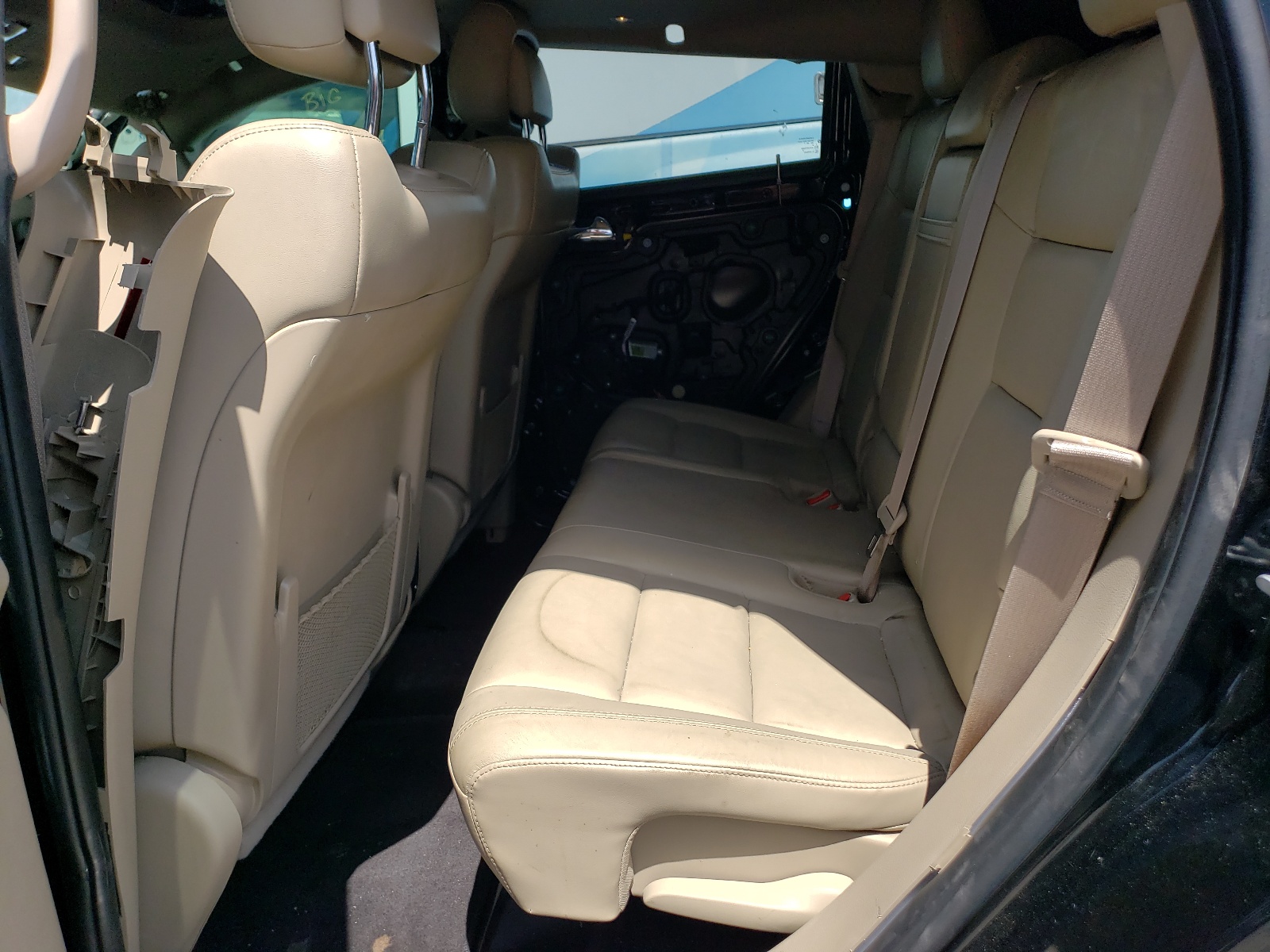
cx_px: 635
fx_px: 954
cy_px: 476
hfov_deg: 67.3
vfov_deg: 53.1
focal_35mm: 26
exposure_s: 1/2000
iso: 50
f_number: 1.5
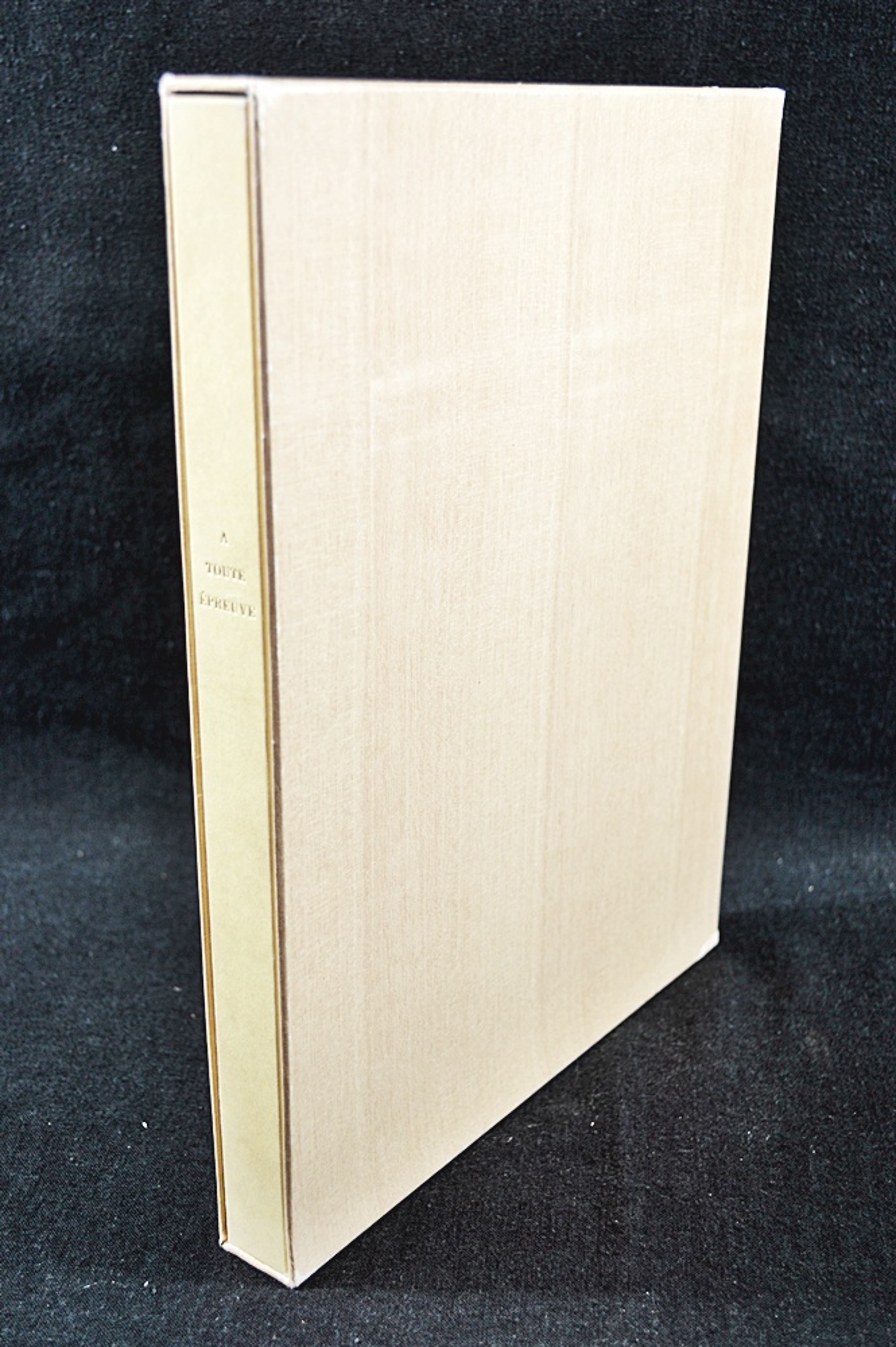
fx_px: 1571
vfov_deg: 46.4
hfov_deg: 31.8
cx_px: 448
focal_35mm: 42
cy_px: 674
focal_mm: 28
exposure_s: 1/50
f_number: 4.5
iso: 400
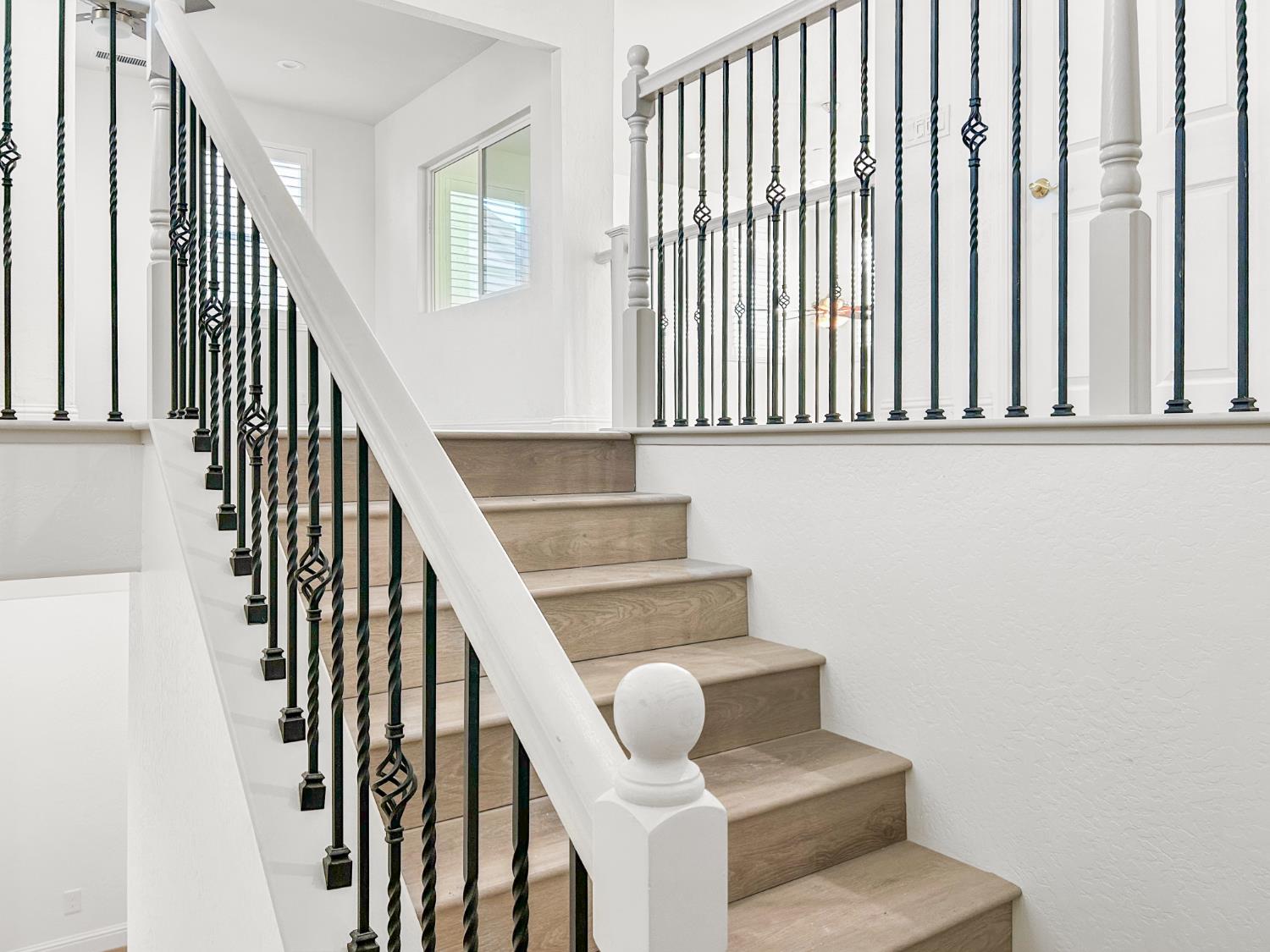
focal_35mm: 26
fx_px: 954
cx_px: 635
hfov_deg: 67.3
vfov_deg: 53.1
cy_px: 476
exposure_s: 1/120
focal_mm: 5.7
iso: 80
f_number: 1.5
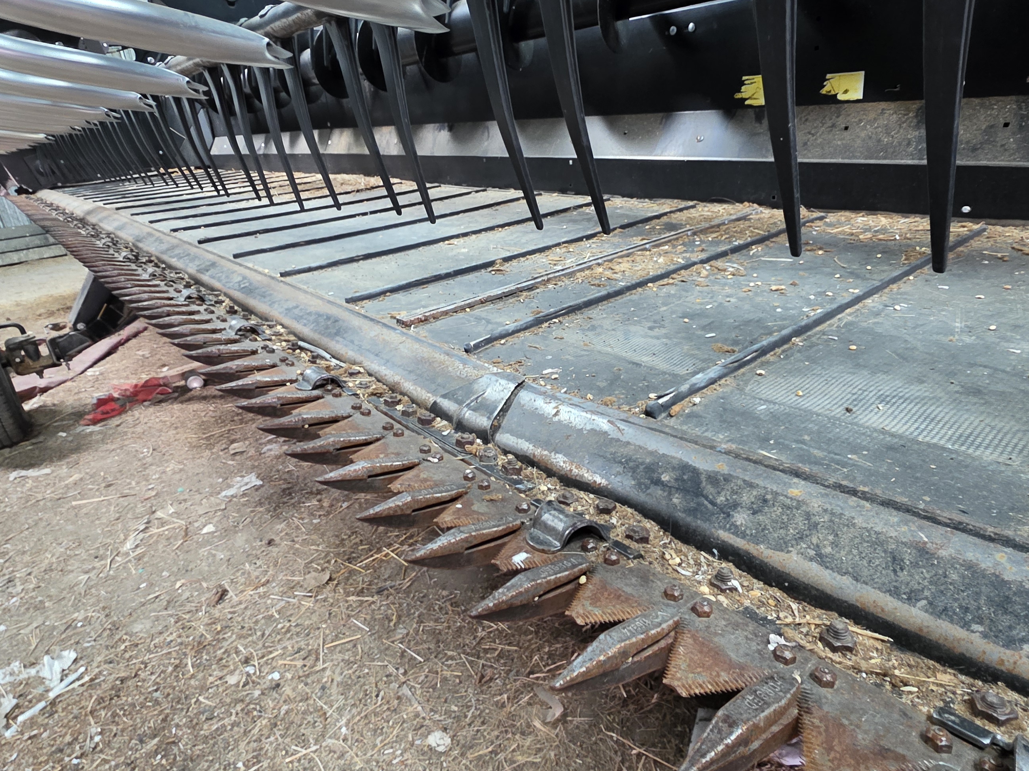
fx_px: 595
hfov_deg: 81.6
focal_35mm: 20
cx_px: 558
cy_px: 345
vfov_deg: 65.8
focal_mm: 2.2
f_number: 1.9
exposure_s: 1/60
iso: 500
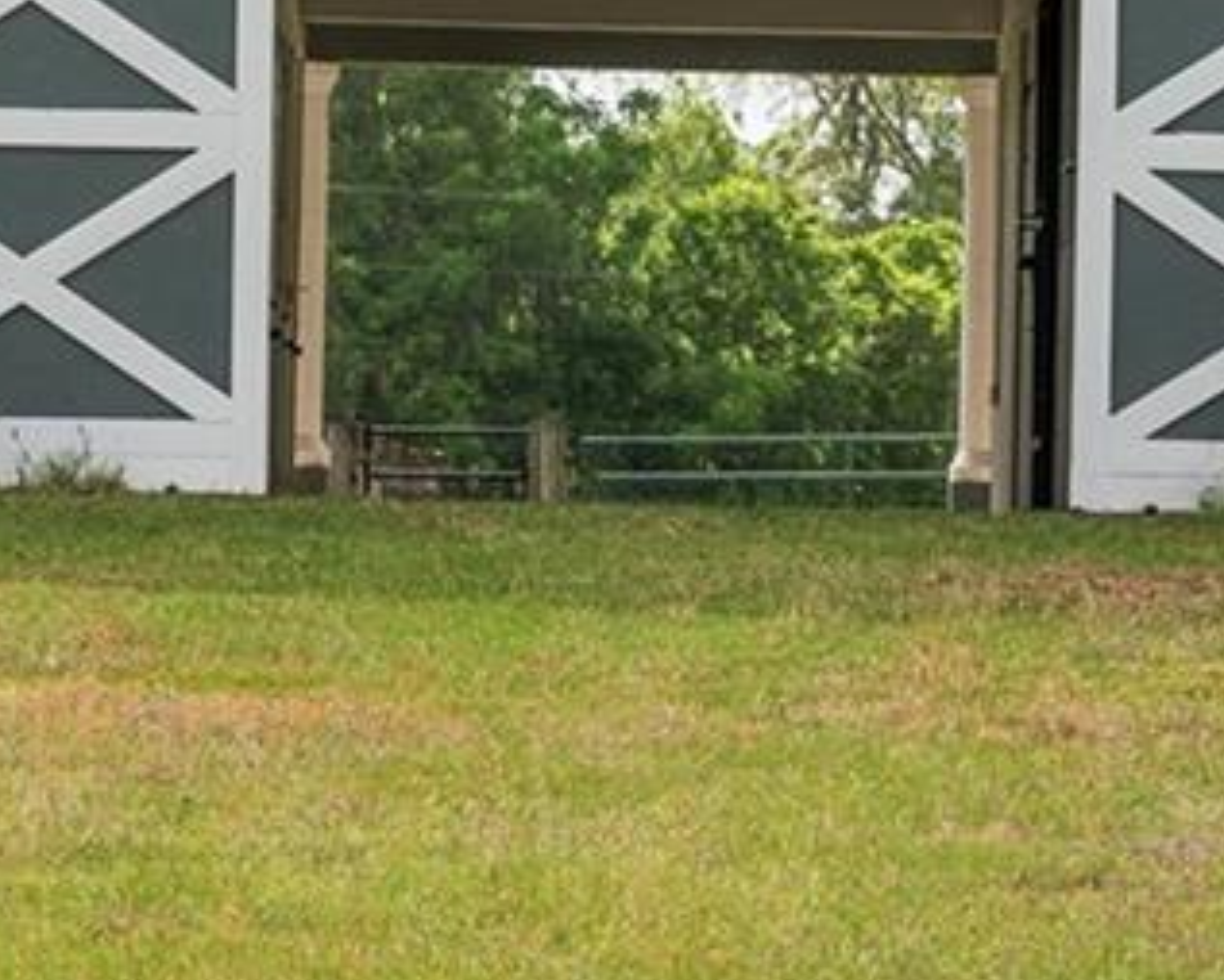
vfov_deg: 5.3
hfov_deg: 6.6
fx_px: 10579
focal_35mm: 292
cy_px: -143
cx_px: 633
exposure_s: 1/500
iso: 160
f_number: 7.1
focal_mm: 61.6
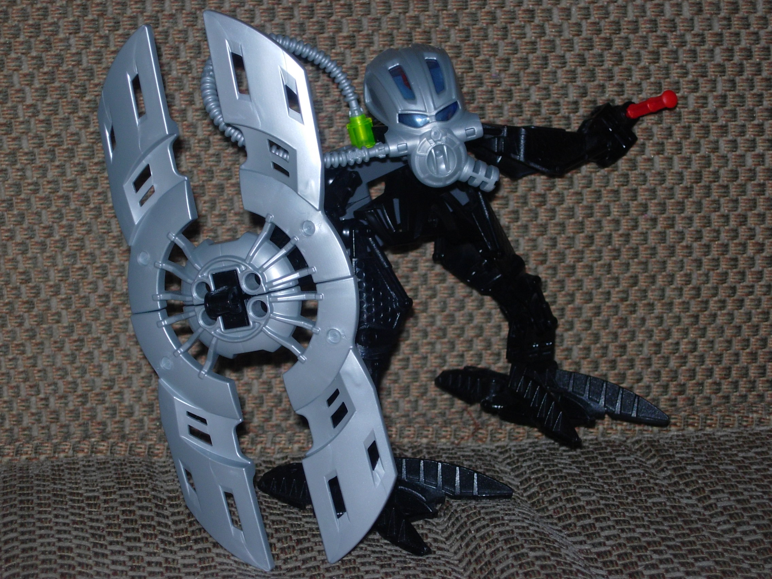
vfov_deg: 14.4
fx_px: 2297
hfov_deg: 19.1
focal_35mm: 103
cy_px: 290
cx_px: 386
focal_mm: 21.3
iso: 79
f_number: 4.6
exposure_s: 1/64
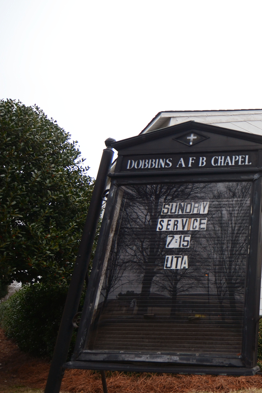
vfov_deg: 65.5
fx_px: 306
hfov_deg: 37.8
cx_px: 295
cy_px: 199
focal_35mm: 28
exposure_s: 1/60
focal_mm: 12
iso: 400
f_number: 4
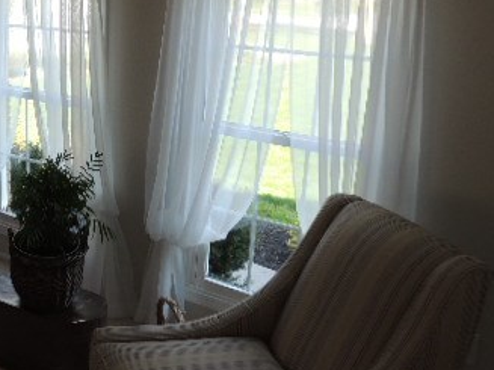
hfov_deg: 38.6
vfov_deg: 30.7
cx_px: 86
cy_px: 136
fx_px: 670
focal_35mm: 47
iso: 100
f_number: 3
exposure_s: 1/100
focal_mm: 4.3
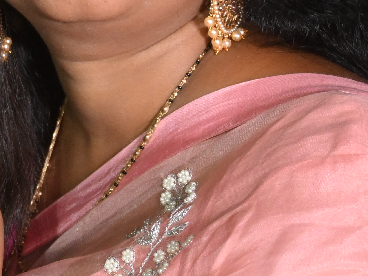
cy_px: 4
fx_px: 1433
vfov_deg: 10.9
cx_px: -197
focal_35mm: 135
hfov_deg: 13.7
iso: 2000
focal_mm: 27.5
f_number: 4.5
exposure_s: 1/125
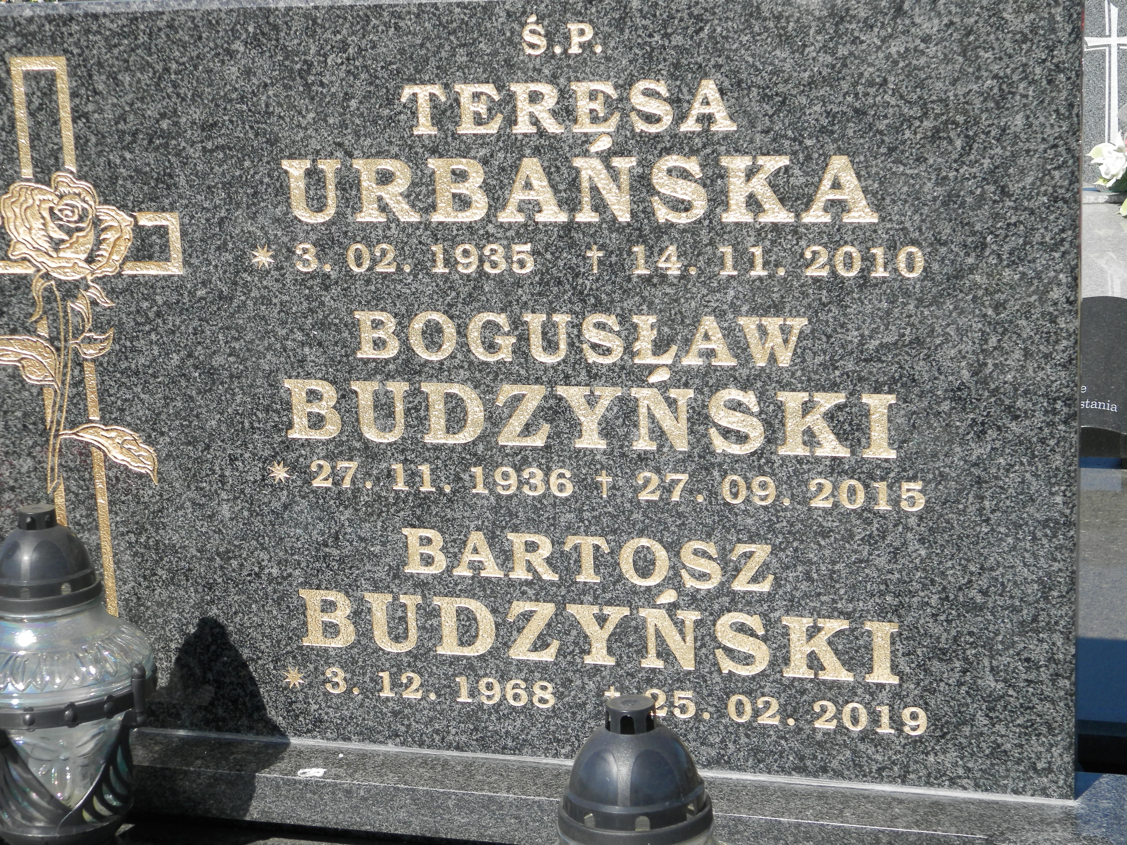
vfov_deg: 21.6
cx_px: 564
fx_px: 2214
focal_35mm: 68
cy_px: 422
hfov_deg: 28.6
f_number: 4
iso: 80
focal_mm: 12.2
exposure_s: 1/640
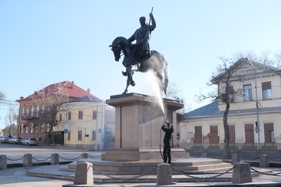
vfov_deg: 31.9
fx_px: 328
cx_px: 140
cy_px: 94
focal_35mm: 42
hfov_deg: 46.4
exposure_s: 1/800
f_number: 4
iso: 320
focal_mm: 27.7
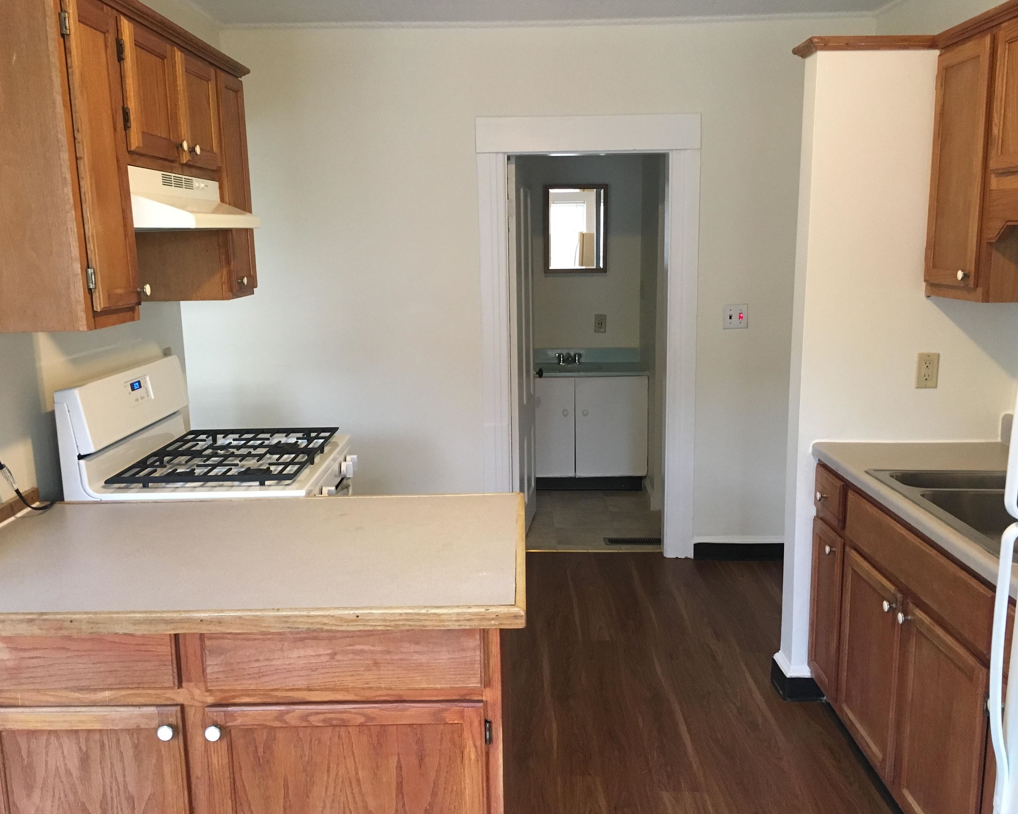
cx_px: 500
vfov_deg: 47.1
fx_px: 934
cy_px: 409
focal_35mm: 31
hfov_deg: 57.2
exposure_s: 1/30
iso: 160
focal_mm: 4.15
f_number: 2.2
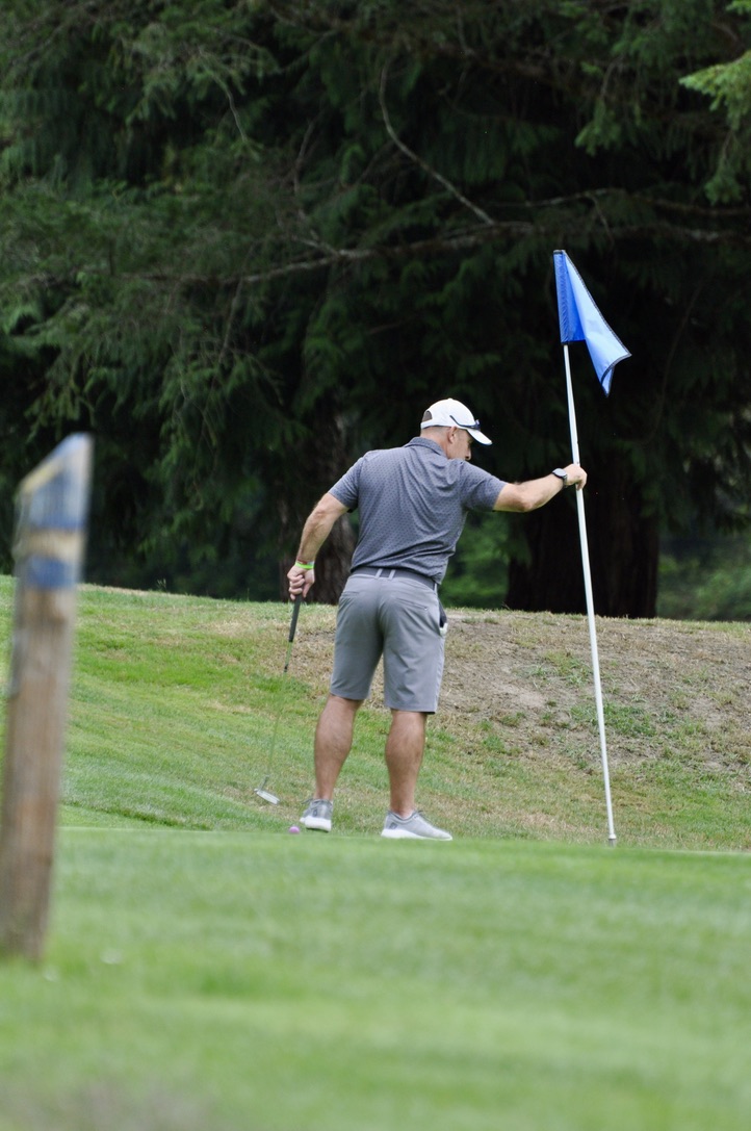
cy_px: 566
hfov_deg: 3.0
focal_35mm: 450
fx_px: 14116
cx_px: 376
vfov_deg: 4.6
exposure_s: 1/1000
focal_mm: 300
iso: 720
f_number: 5.6
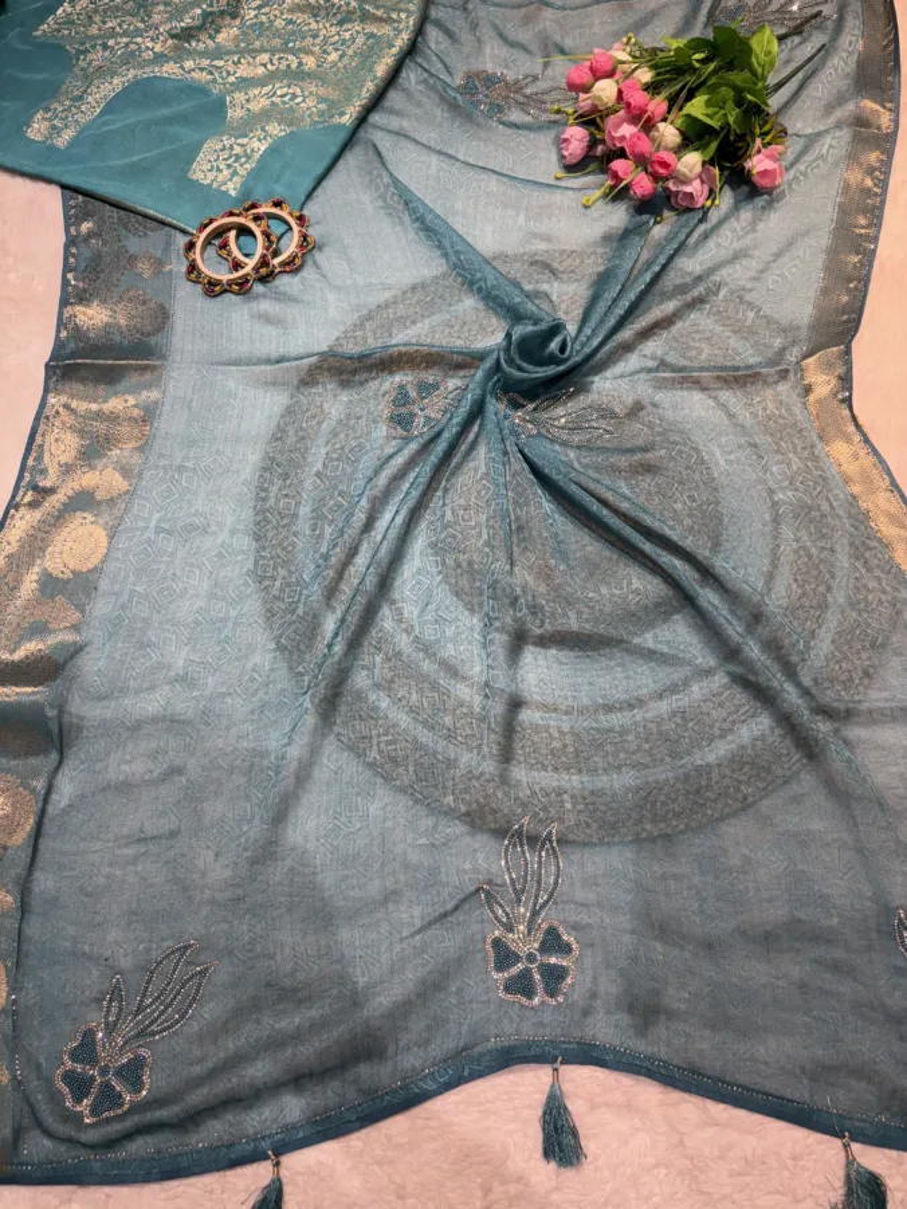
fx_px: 908
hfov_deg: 53.1
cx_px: 454
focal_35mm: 26
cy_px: 604
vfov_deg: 67.3
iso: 40
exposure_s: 1/100
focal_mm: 5.96
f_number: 1.6
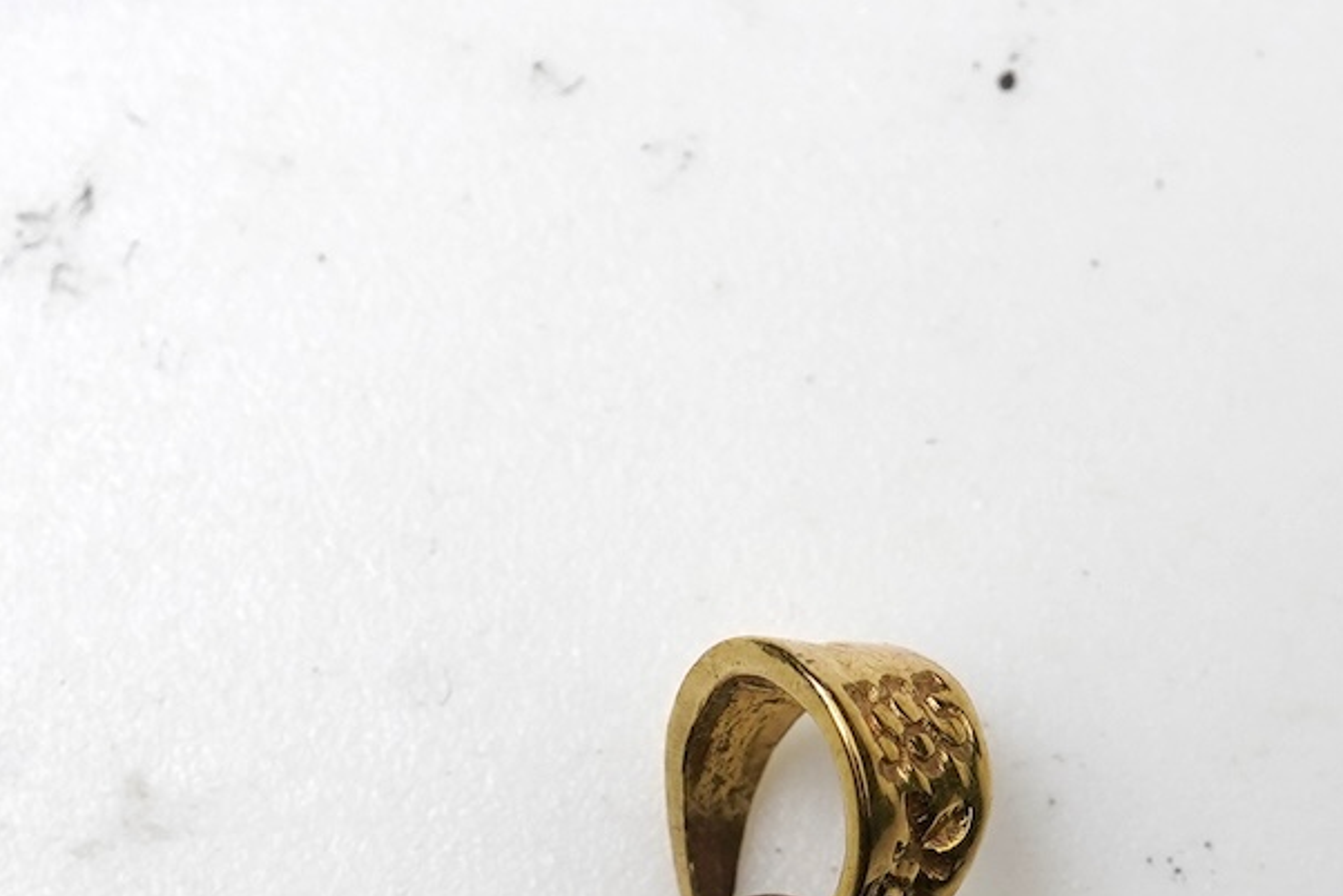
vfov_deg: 9.1
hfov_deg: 14.0
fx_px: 5486
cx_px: 765
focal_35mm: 147
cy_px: 1279
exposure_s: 1/125
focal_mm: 30
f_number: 18
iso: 320
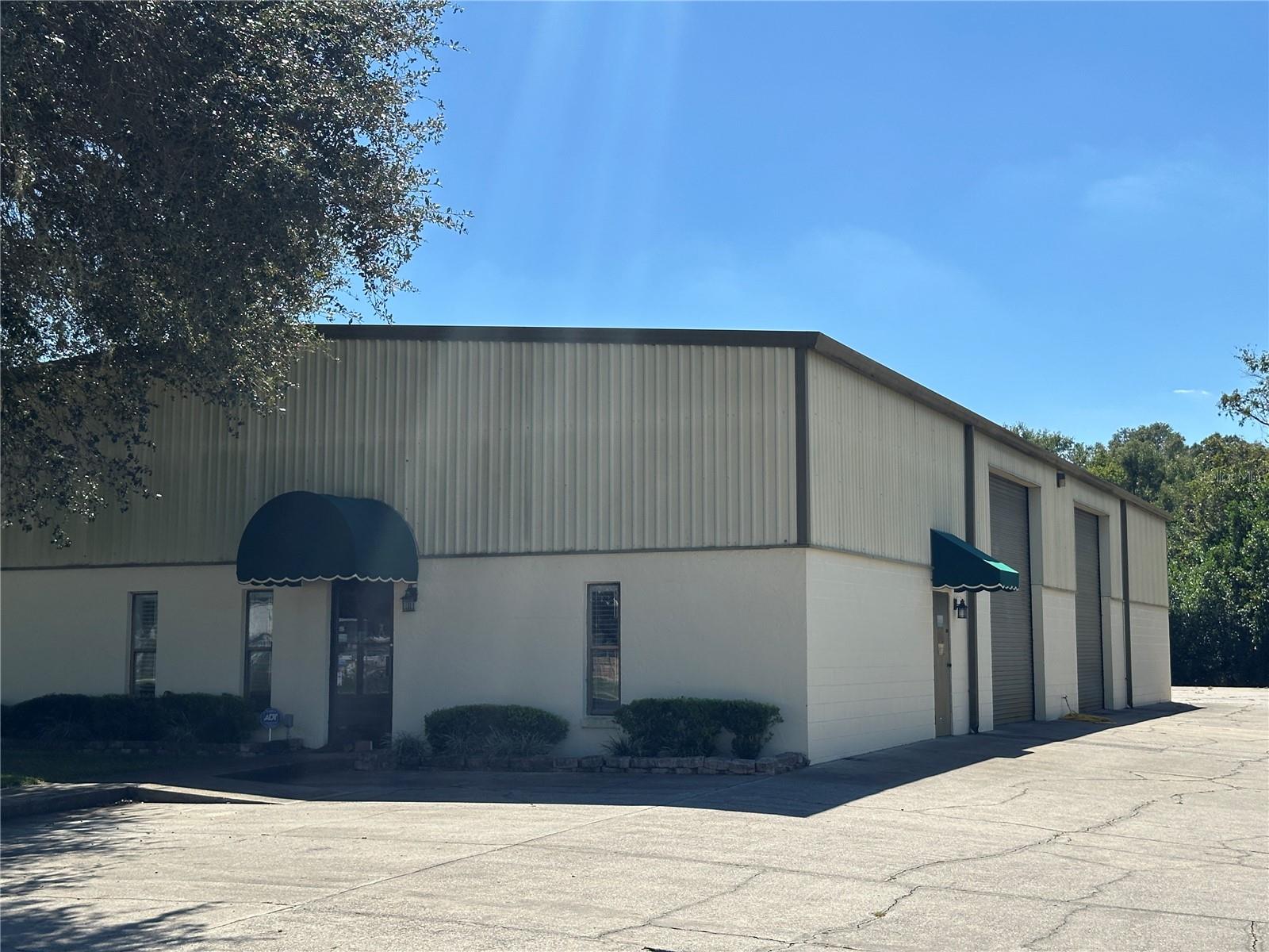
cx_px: 634
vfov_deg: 30.3
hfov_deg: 39.7
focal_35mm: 48
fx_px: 1760
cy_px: 476
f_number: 1.78
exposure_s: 1/4785
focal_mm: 6.86
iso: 64
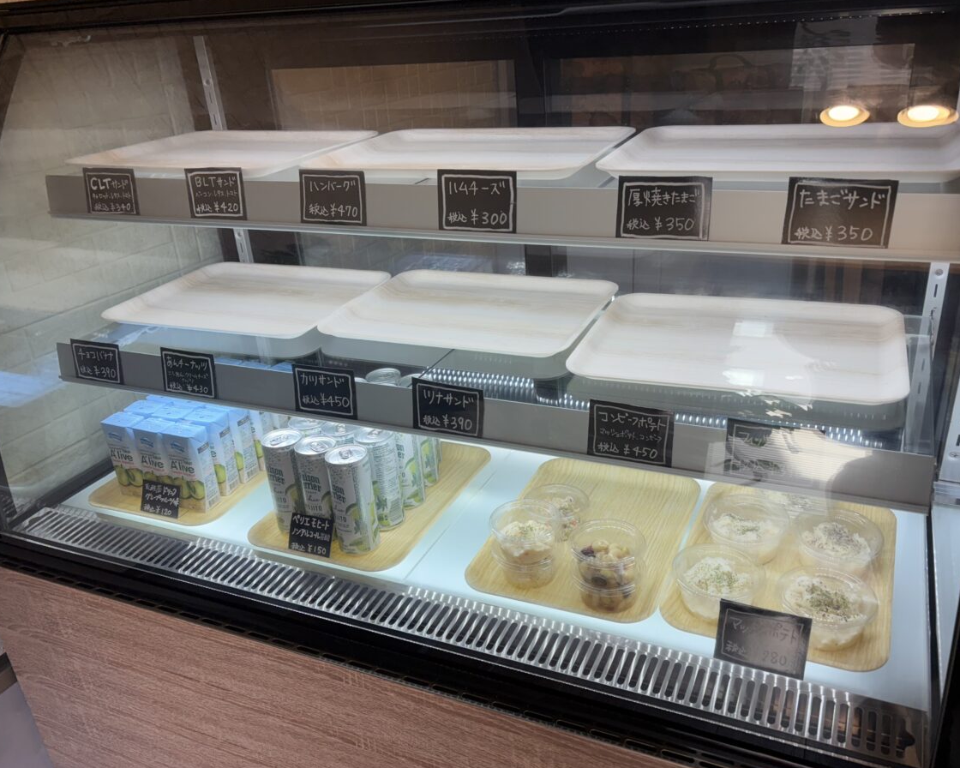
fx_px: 824
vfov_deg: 50.0
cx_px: 511
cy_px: 393
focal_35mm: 29
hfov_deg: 60.4
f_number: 1.6
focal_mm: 5.96
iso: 64
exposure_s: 1/181
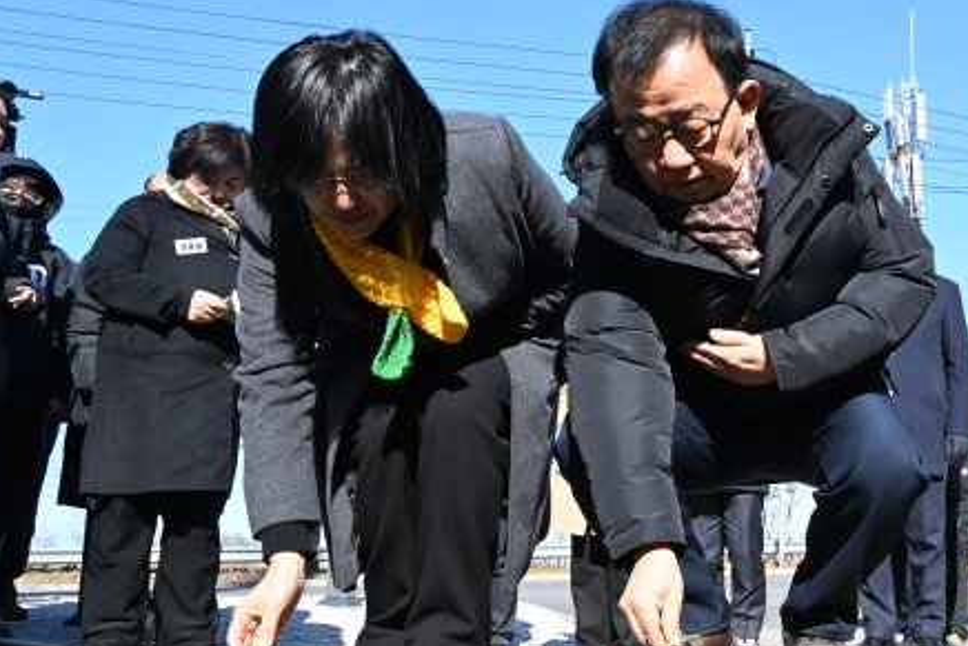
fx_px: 1183
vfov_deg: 30.5
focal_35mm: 44
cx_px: 813
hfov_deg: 42.0
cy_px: 361
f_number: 13
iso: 2000
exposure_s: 1/800
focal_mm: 24
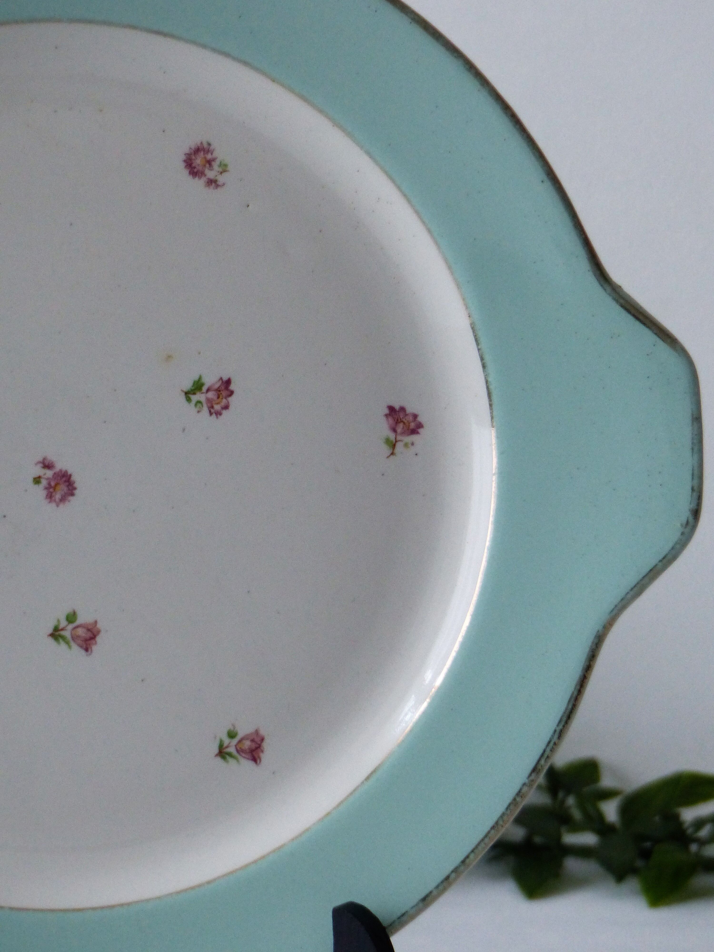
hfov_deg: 7.8
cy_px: 476
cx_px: 357
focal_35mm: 190
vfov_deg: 10.4
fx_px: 5225
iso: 400
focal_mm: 31.1
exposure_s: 1/40
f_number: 2.8
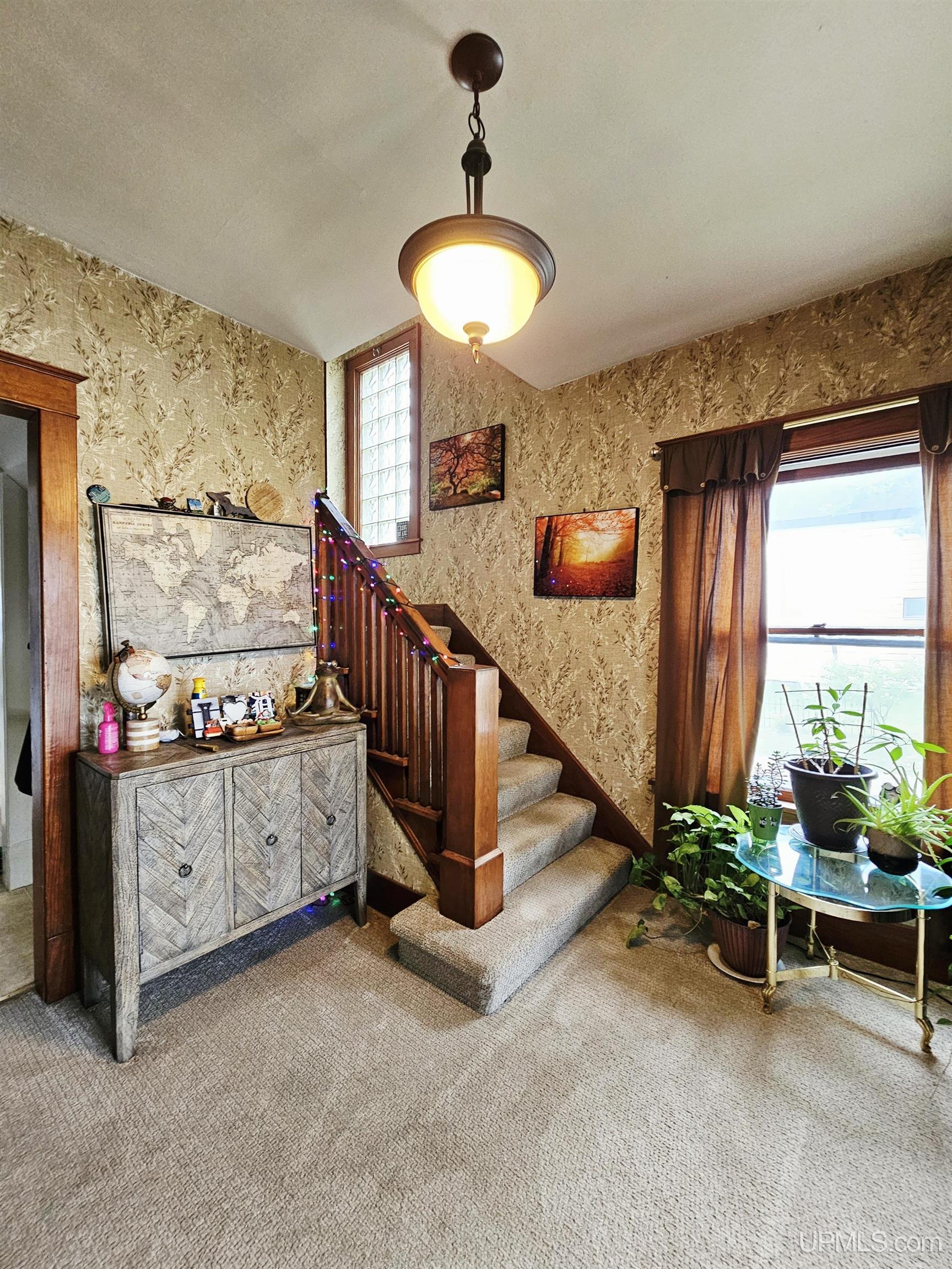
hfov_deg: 89.9
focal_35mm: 13
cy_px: 634
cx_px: 476
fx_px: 477
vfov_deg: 106.2
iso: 400
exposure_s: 1/60.2
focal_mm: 2.2
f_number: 2.2
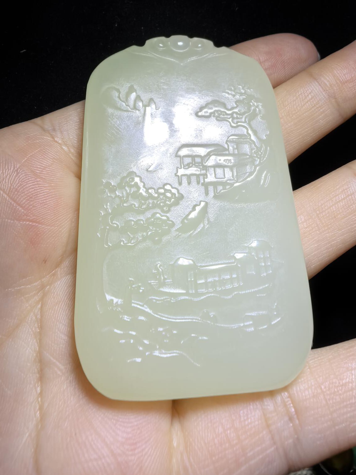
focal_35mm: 32
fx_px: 439
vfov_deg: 56.7
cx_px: 184
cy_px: 214
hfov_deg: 44.1
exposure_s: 1/319
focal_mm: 1.95
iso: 50
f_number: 2.2
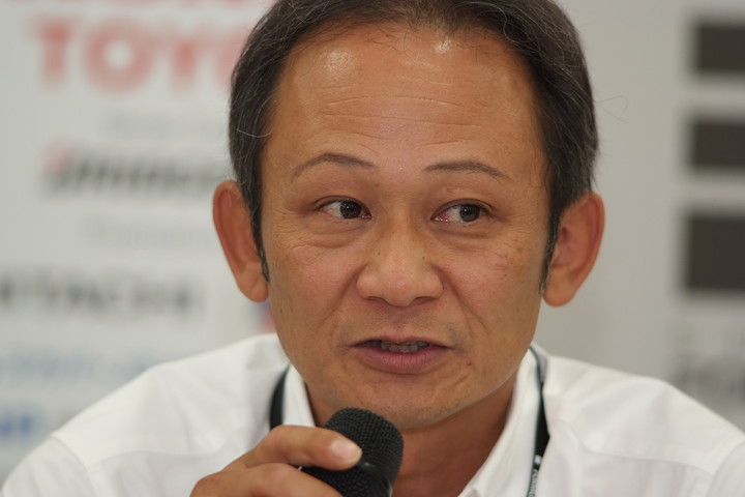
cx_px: 372
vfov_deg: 5.1
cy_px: 248
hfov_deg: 7.6
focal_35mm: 270
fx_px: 5587
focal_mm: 180
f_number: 2.8
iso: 400
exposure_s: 1/125
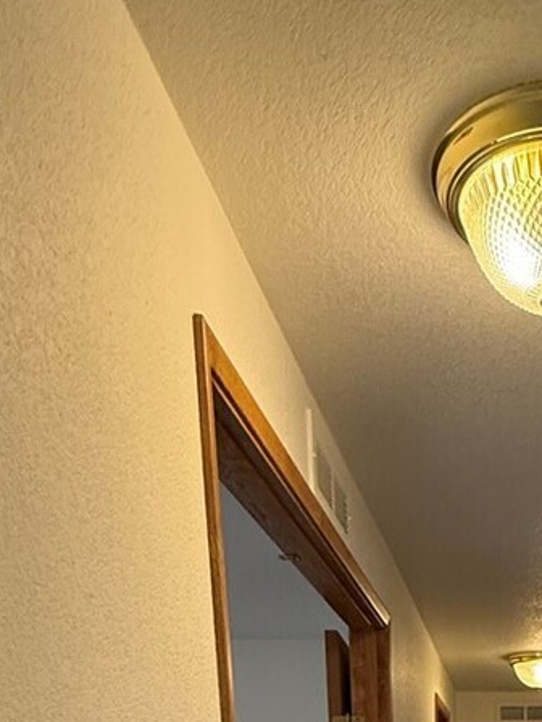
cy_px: 1067
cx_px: 515
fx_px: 939
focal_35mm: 45
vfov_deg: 28.5
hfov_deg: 30.4
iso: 320
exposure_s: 1/120
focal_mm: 2.22
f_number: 2.2
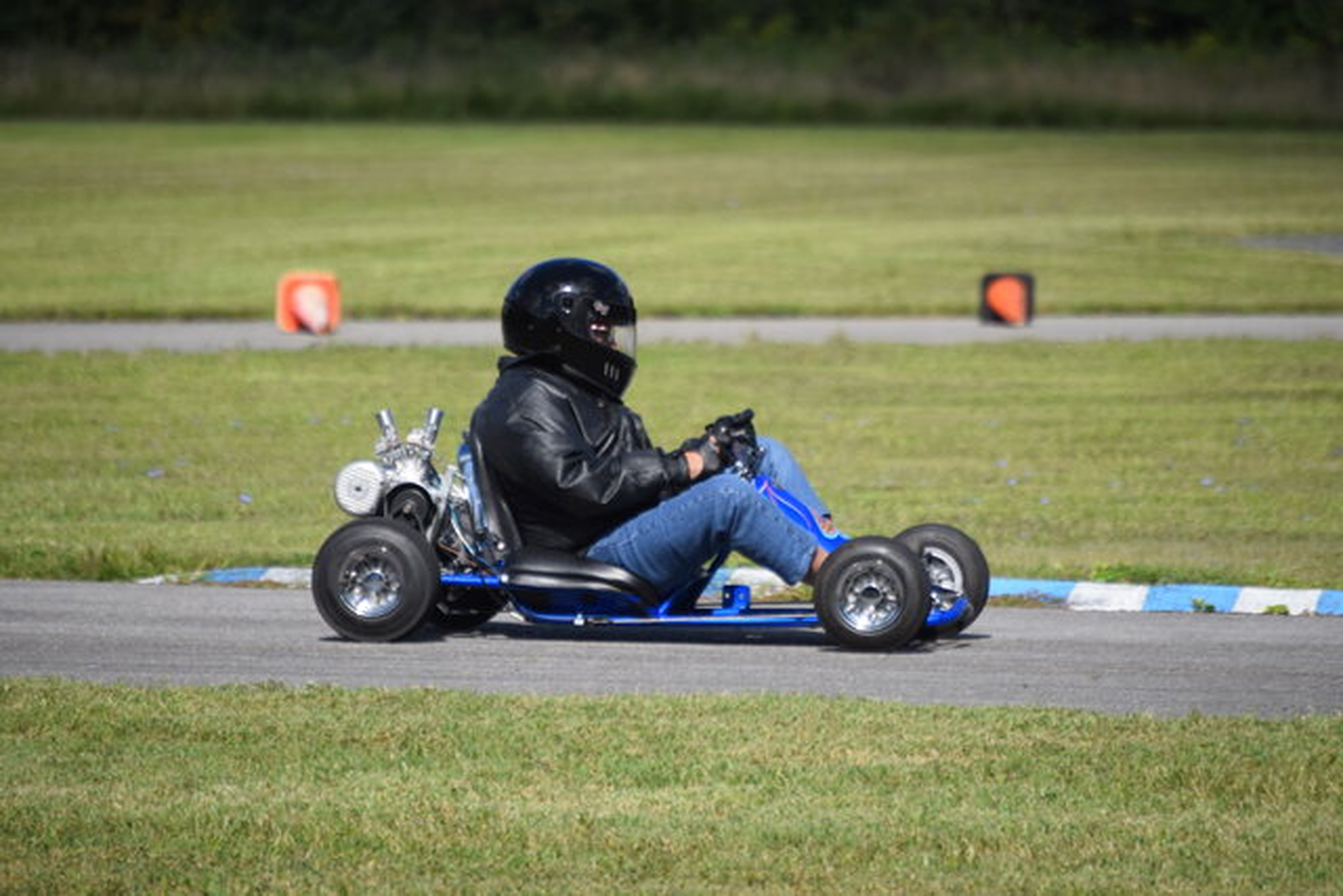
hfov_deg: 6.9
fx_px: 11193
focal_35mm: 300
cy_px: 448
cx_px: 672
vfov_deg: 4.6
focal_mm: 200
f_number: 5.6
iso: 400
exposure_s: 1/2000
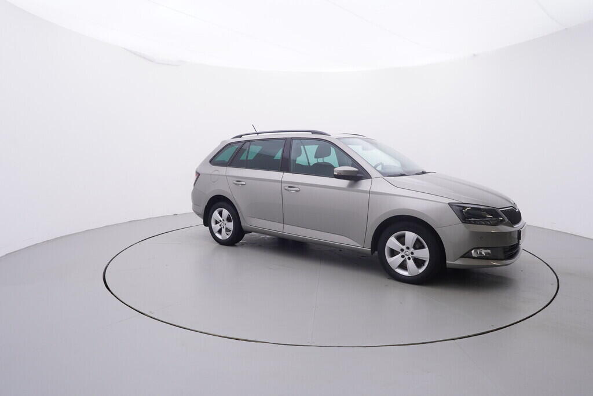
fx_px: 371
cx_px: 296
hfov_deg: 77.3
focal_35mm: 22
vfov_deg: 56.2
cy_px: 198
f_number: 5
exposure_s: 1/80
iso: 200
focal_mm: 15
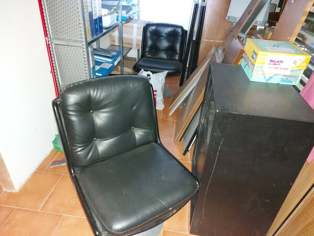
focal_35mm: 24
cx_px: 157
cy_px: 118
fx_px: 218
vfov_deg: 56.8
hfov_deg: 71.6
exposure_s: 1/17
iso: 1600
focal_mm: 5.23
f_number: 1.8
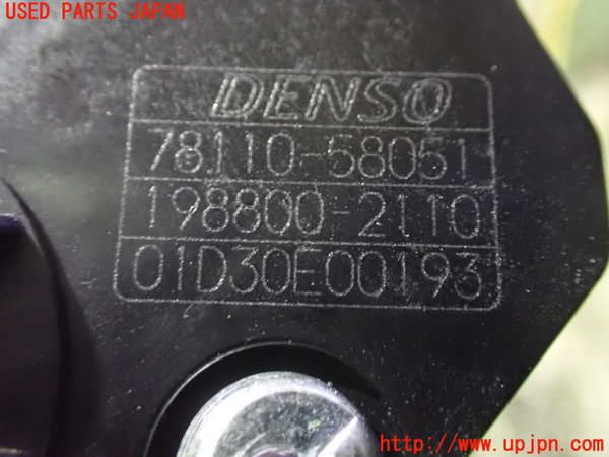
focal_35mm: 36
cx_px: 304
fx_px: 633
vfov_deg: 39.7
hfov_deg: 51.4
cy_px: 228
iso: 1600
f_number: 2.5
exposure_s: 1/10
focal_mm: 6.37
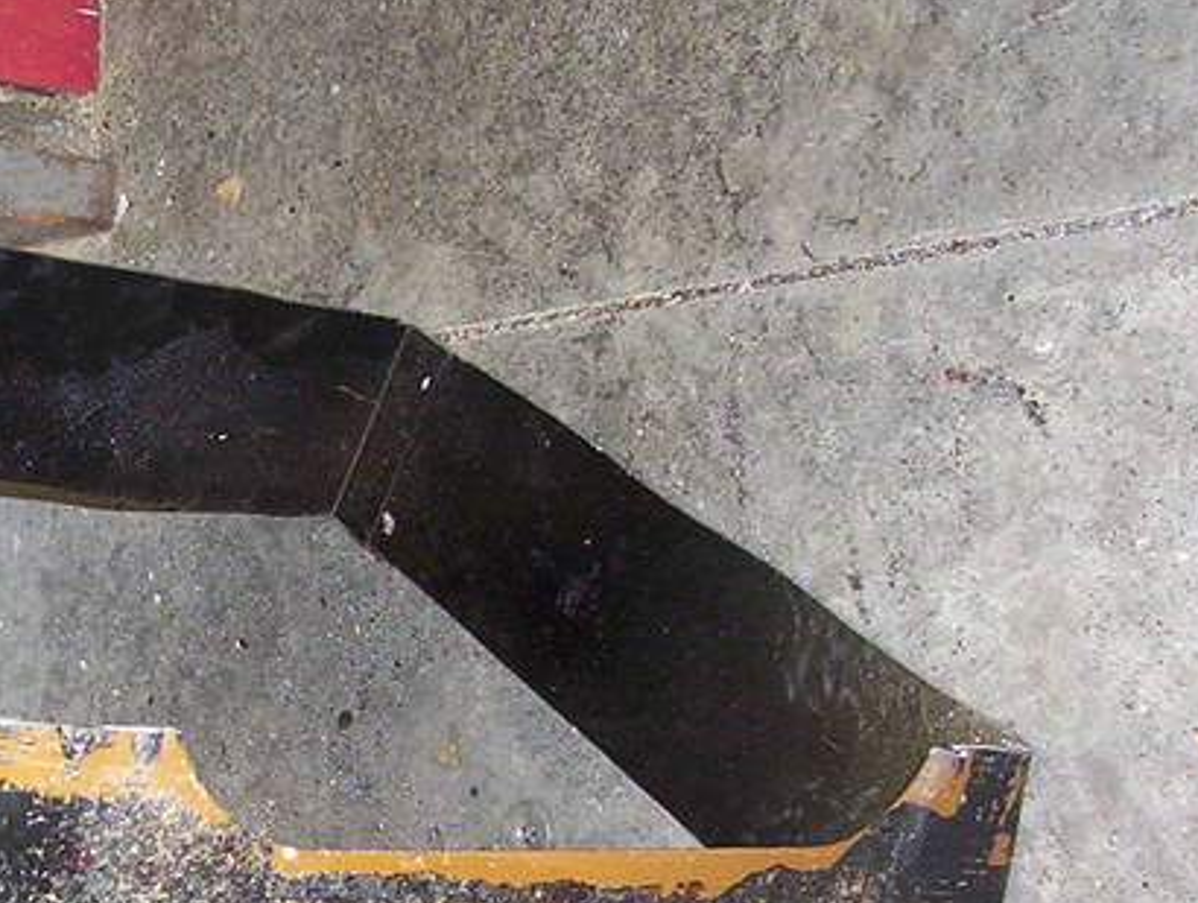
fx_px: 2947
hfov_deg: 22.6
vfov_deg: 17.3
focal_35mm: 85
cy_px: 688
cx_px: 219
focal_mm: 5.77
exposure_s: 1/60
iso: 140
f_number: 2.73
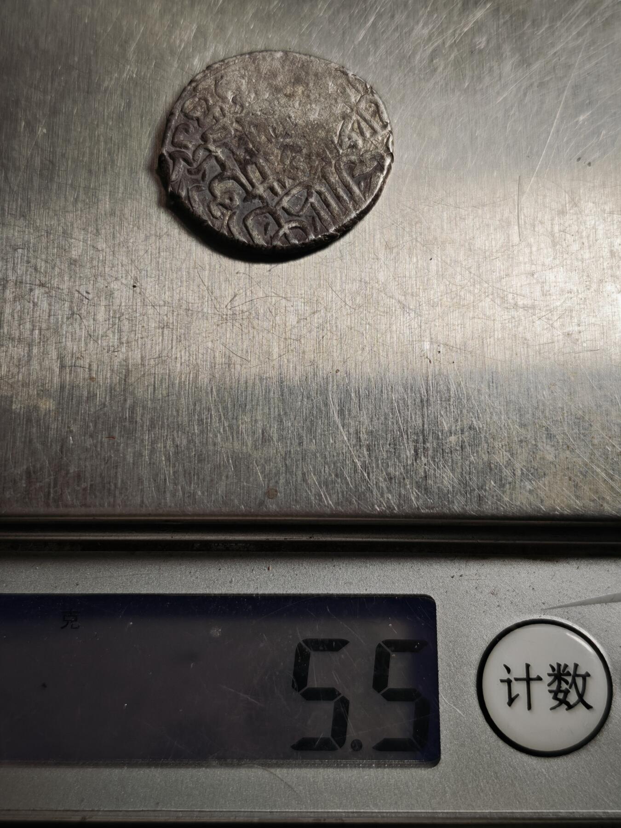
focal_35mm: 50
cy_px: 414
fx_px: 1196
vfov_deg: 38.2
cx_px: 310
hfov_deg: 29.1
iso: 50
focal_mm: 5.85
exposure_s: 1/193
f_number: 1.63
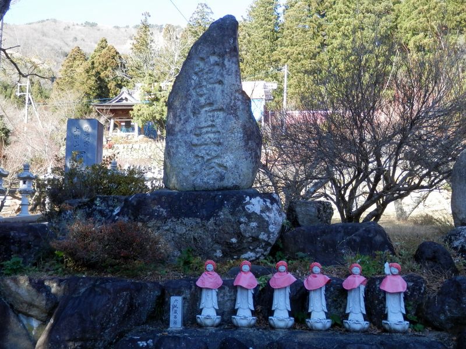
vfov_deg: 36.0
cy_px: 174
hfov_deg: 46.8
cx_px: 233
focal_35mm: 40
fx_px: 538
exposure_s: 1/80
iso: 80
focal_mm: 7.3
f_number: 3.7
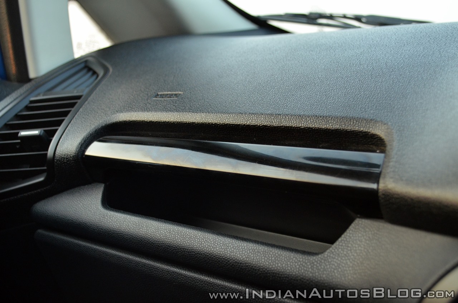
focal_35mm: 48
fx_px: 609
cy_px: 152
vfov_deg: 28.0
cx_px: 229
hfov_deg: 41.2
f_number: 5
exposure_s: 1/100
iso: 800
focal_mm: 32
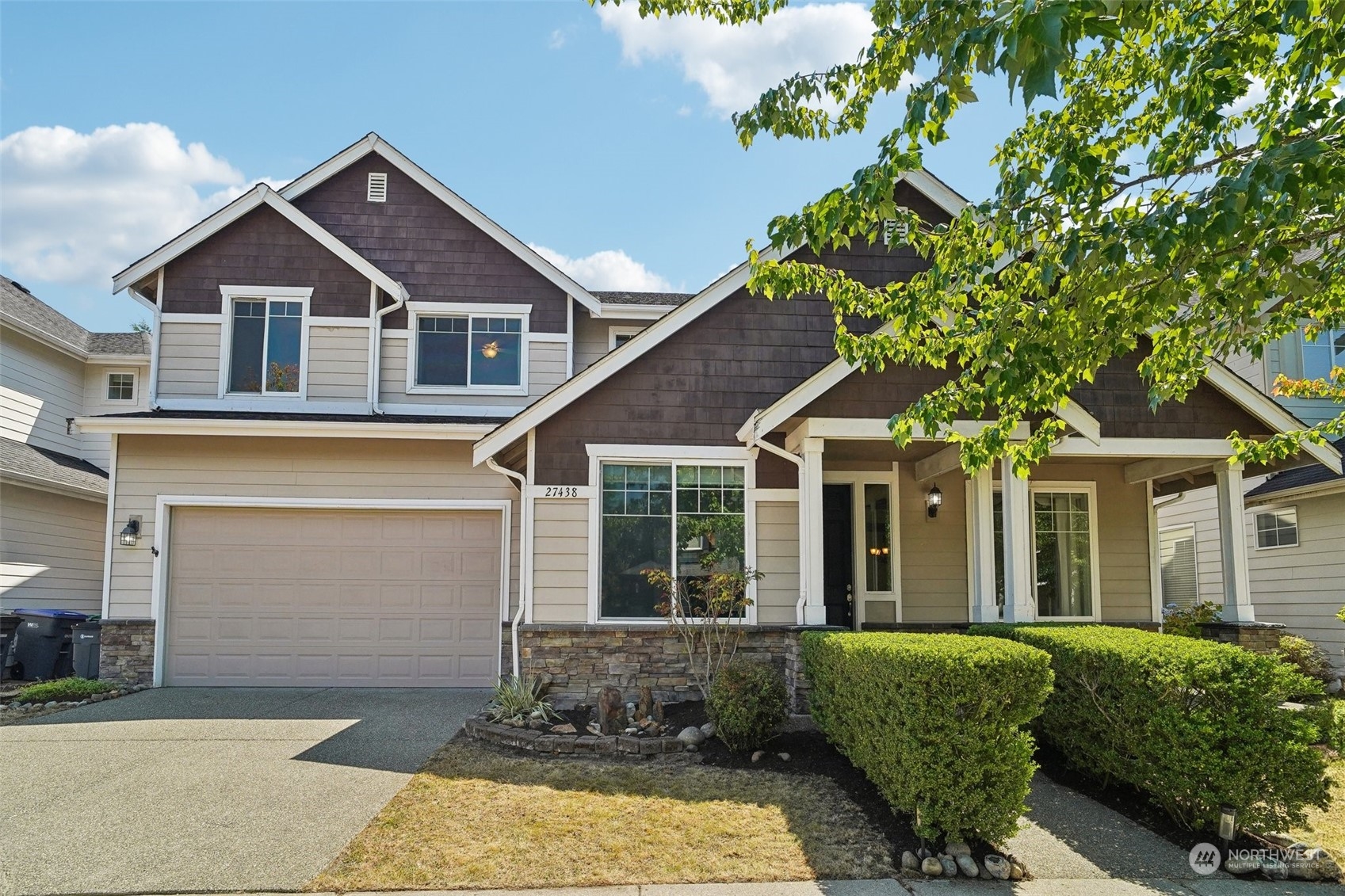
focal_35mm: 16
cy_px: 448
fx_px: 598
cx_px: 672
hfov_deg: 96.7
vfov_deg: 73.7
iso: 800
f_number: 8
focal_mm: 16
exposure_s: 1/400
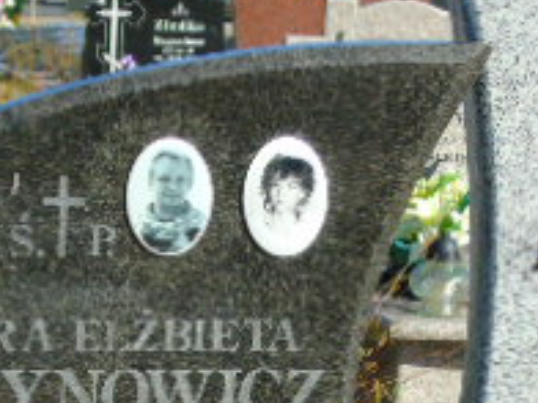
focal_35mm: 176
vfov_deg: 8.3
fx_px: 2735
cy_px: 532
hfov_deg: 11.2
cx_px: 118
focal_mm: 9.6
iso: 80
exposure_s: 1/500
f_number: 4.3
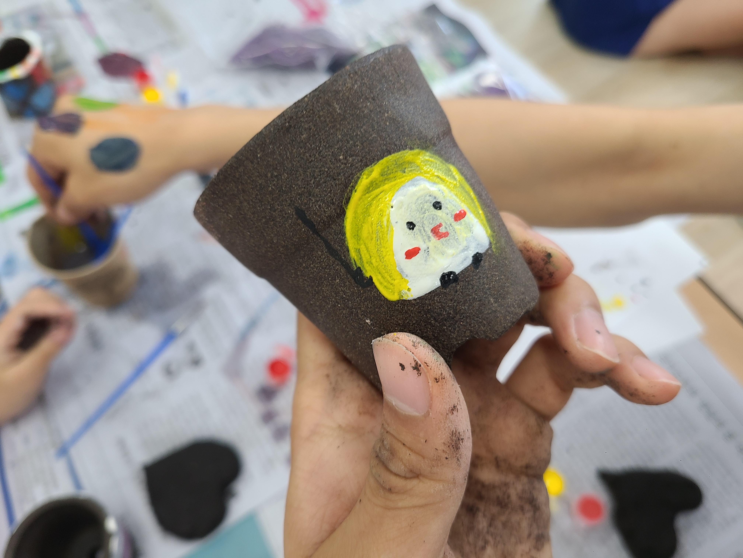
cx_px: 372
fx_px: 558
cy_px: 279
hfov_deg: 67.3
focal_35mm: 26
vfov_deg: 53.1
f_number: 1.8
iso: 64
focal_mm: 5.4
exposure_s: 1/60
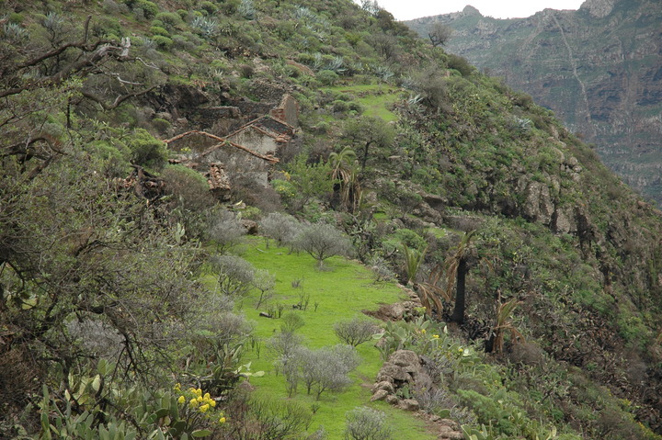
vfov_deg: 13.0
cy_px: 220
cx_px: 331
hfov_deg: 19.5
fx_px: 1929
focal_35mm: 105
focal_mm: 70
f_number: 5.6
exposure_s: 1/125
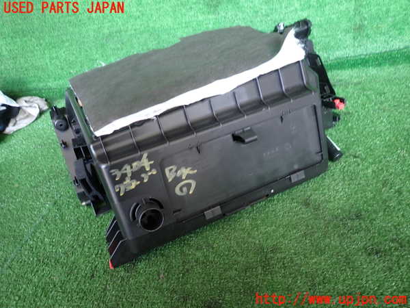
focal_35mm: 25
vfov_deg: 54.9
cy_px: 154
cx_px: 205
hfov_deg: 69.4
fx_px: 296
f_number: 2
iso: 200
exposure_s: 1/50
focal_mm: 4.5
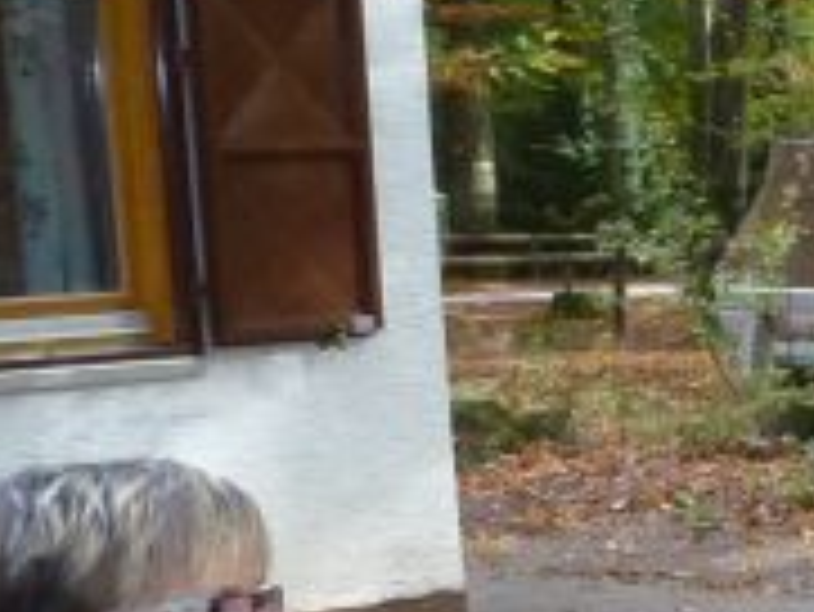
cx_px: 1682
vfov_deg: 10.6
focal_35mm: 136
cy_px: 868
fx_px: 3200
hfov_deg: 12.6
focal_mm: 4.3
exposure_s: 1/60
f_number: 4.5
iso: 200
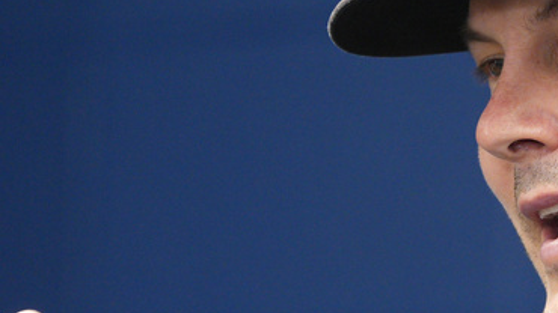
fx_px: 12885
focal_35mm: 871
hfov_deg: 2.5
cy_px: 267
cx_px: 398
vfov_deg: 1.4
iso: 1600
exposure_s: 1/200
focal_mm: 200
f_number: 2.8
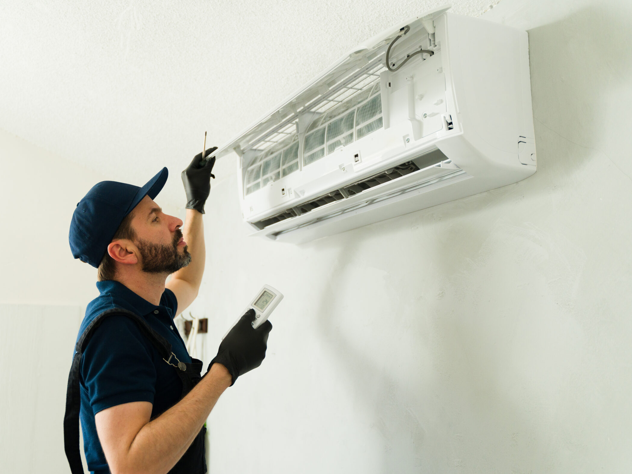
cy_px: 254
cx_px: 279
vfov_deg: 40.7
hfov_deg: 52.5
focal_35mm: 35
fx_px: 639
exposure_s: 1/125
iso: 800
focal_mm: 30
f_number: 2.8
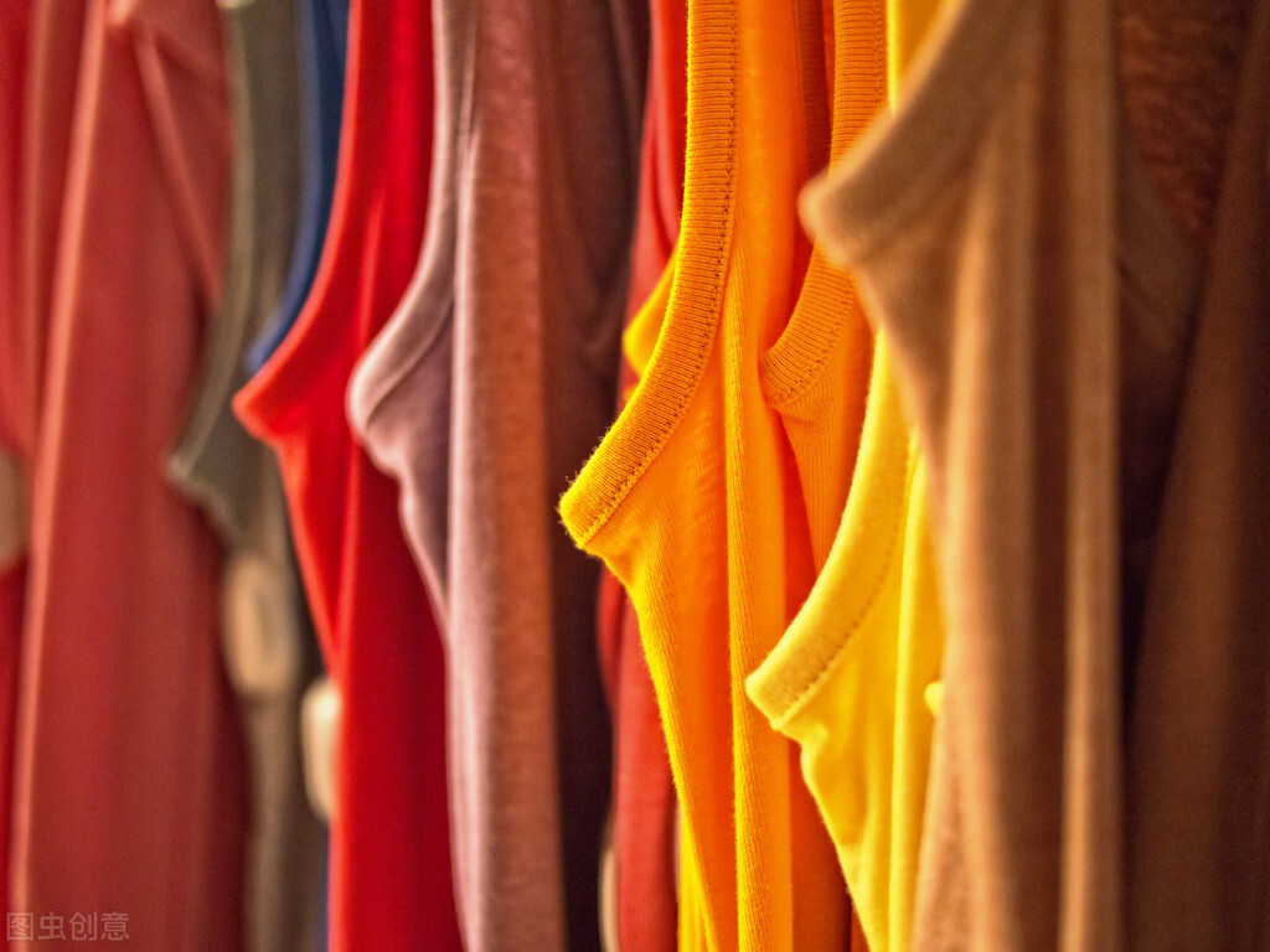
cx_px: 635
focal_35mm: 40
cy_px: 476
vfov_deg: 36.0
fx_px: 1468
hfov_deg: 46.8
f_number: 1.7
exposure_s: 1/80
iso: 800
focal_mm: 20
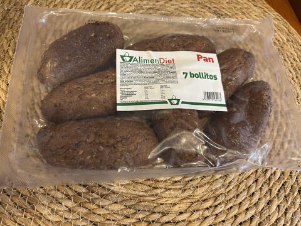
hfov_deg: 67.3
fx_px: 226
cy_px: 113
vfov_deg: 53.1
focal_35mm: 26
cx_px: 150
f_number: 1.5
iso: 125
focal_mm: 5.7
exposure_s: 1/50
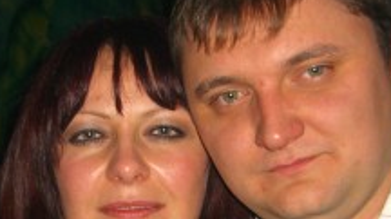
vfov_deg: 10.5
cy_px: 194
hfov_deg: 18.6
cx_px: 168
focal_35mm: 115
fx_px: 1191
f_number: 2.8
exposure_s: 1/60
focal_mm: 7.9
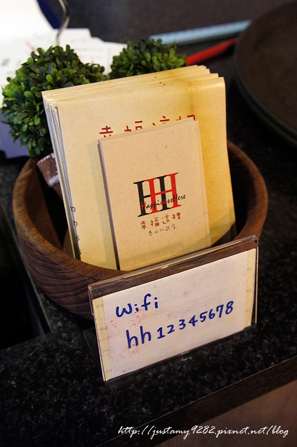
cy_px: 224
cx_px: 148
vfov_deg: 49.6
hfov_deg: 34.2
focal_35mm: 39
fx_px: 483
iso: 1600
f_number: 5.6
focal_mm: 26
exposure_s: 1/10
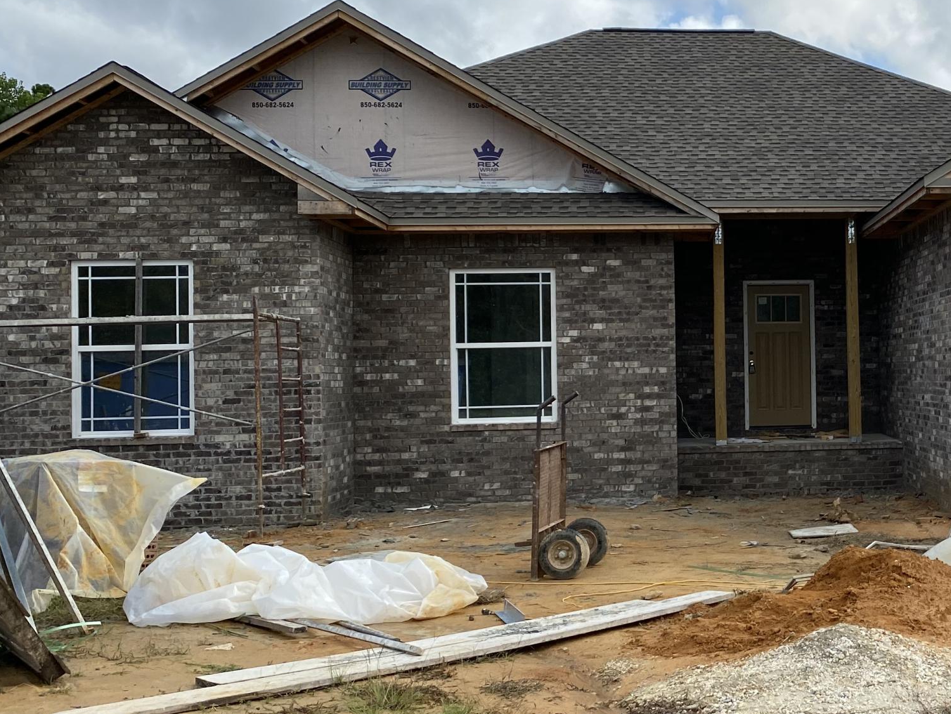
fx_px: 1429
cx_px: 827
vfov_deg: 28.0
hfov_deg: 35.0
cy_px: 329
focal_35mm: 52
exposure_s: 1/2625
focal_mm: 4.25
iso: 32
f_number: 1.8
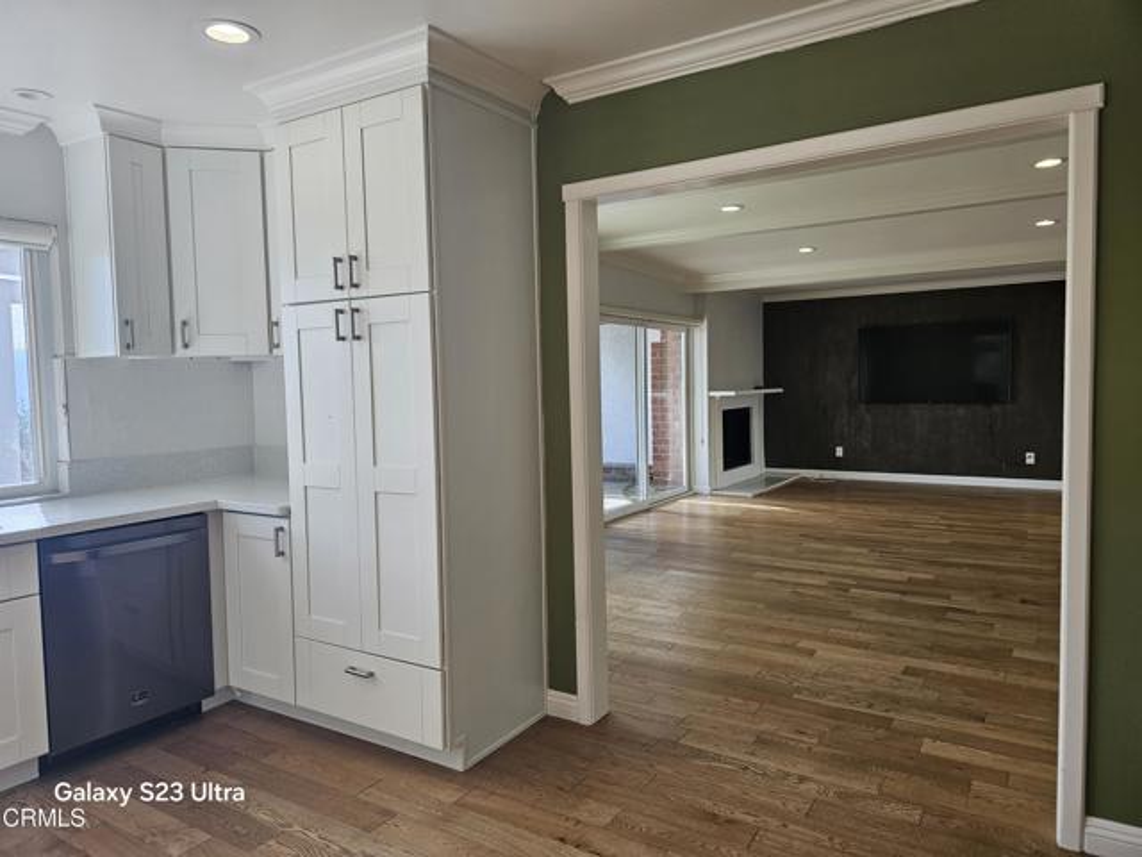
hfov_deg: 73.9
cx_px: 571
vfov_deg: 58.9
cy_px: 428
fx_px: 759
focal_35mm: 23
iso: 40
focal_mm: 6.3
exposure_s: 1/120
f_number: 1.7
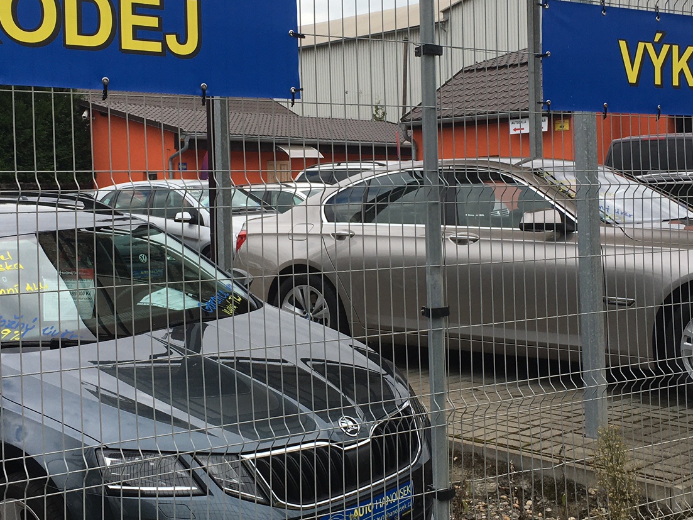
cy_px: 207
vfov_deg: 27.5
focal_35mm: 53
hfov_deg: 36.2
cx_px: 318
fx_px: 1061
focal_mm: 4.15
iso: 25
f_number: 2.2
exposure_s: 1/739
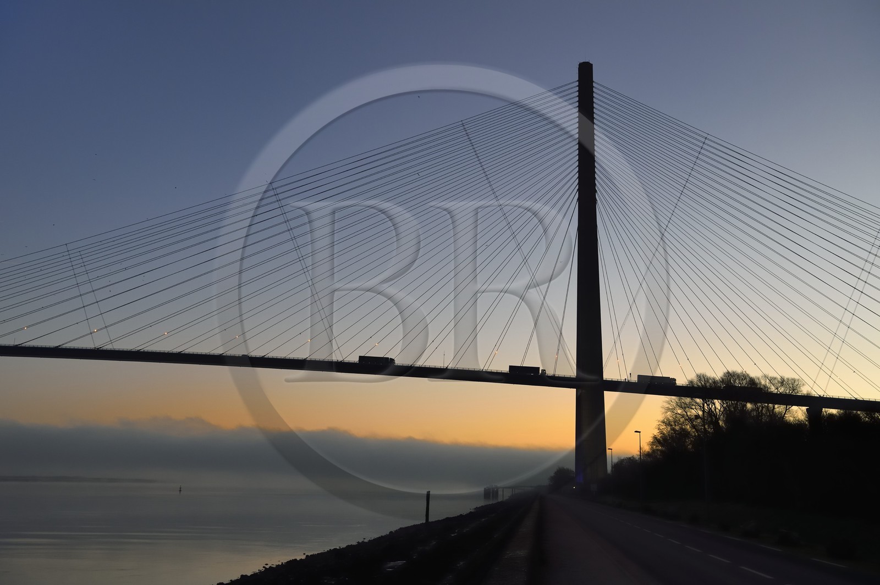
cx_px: 440
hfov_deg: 54.5
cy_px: 292
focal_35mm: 35
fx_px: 855
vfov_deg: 37.8
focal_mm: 35
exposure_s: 1/125
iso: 800
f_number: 6.3
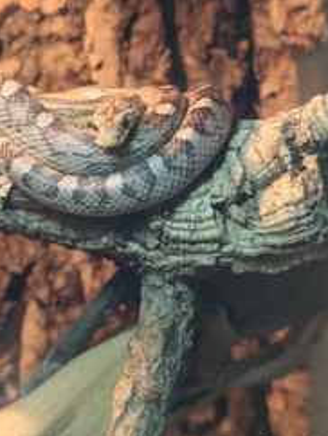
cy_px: 114
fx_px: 958
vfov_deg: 25.4
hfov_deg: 19.2
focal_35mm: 76
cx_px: 68
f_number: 1.65
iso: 250
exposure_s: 1/50
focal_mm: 6.19
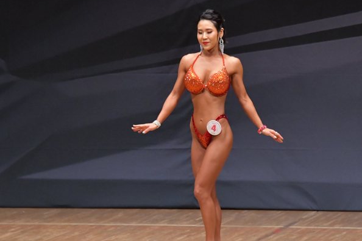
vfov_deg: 3.7
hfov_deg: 5.5
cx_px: 207
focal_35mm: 372
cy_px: 138
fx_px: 3737
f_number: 5.6
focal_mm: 190
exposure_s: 1/400
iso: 6400
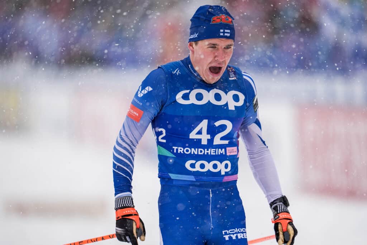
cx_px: 184
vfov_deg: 3.4
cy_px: 122
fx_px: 4078
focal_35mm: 400
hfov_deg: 5.2
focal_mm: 400
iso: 640
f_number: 2.8
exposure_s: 1/2500
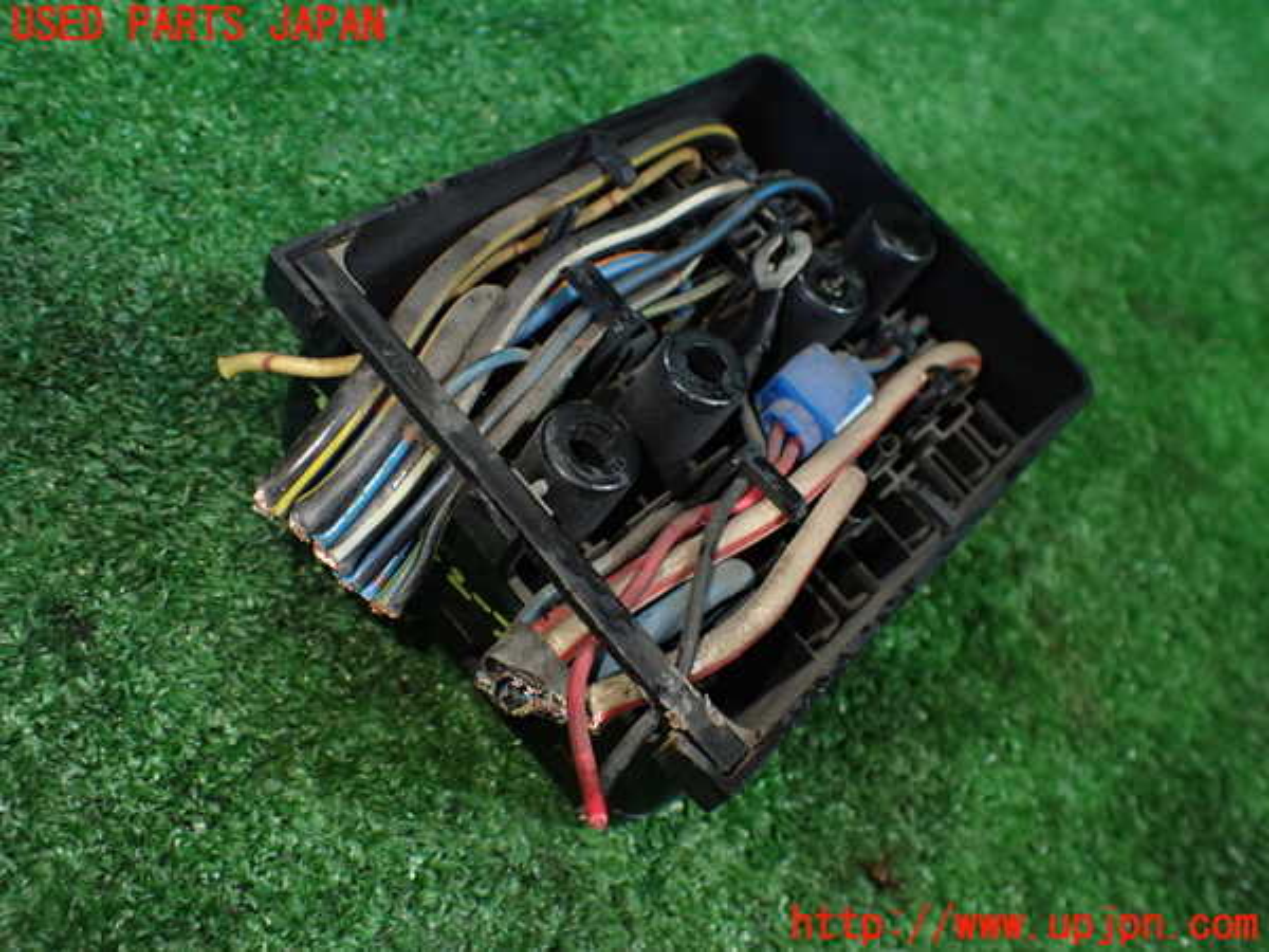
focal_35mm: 30
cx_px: 634
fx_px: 1100
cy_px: 476
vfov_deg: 46.8
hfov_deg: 60.0
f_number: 2.3
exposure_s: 1/125
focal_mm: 5.4
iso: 640
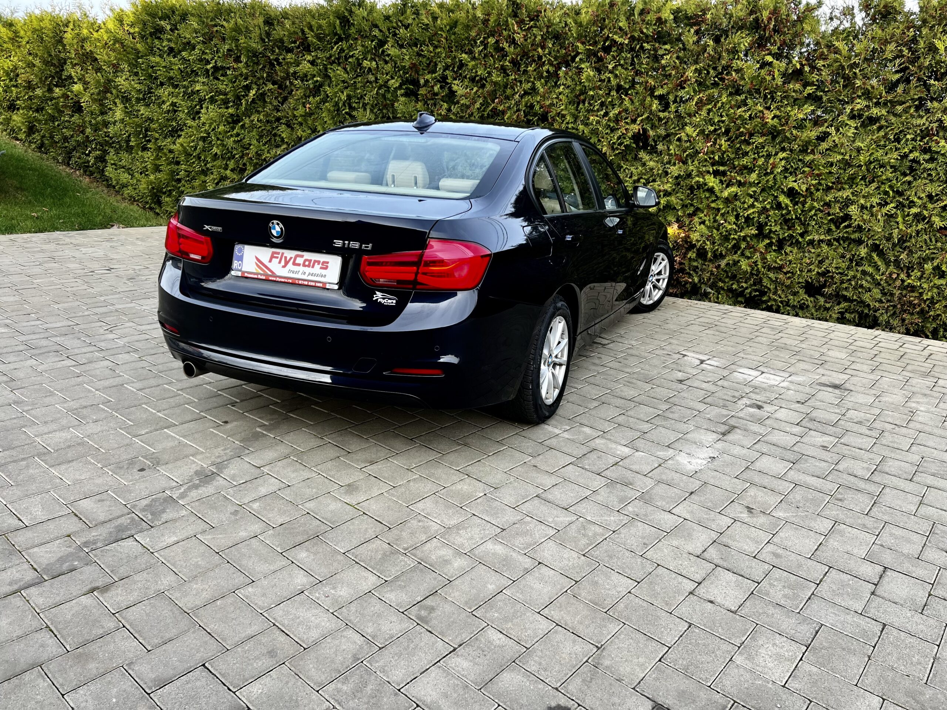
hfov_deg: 67.3
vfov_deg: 53.1
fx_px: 711
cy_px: 355
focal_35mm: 26
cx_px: 474
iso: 50
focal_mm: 5.7
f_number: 1.5
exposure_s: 1/336
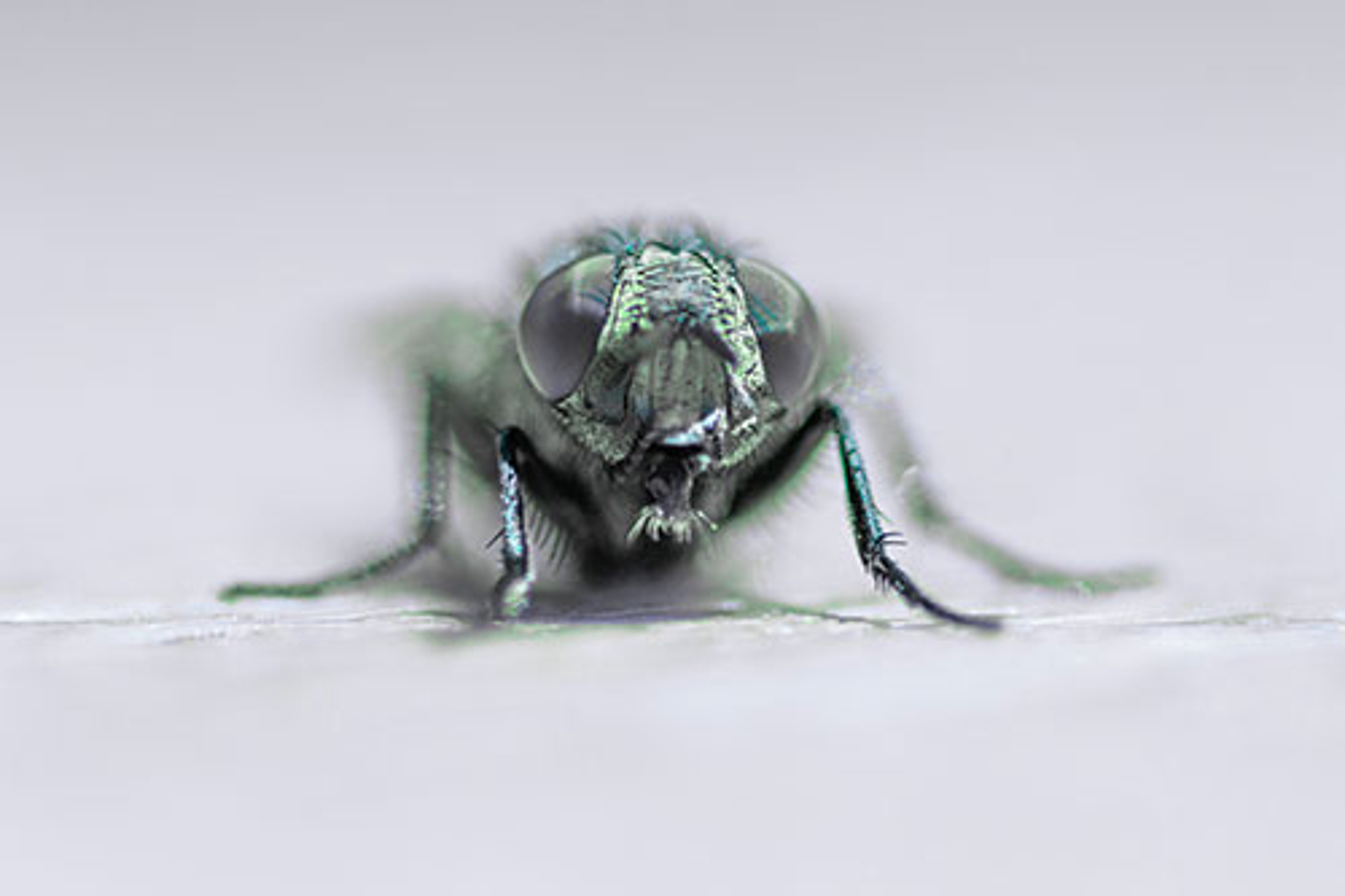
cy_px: 448
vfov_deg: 6.5
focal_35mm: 210
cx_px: 672
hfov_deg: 9.8
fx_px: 7843
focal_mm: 210
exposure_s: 1/800
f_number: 9.5
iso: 220
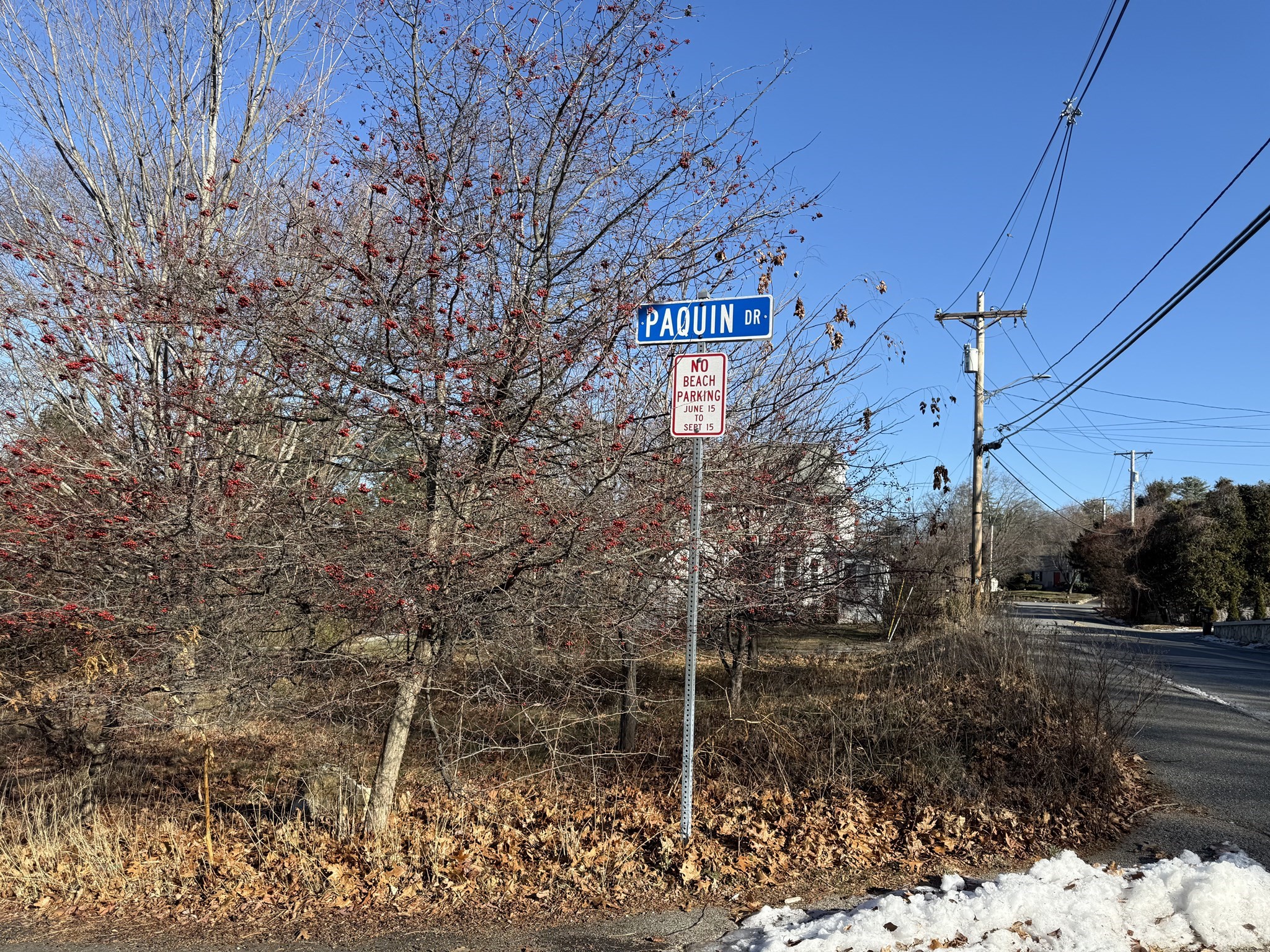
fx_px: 881
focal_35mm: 24
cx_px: 635
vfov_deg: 56.8
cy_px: 476
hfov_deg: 71.6
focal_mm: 6.76
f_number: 1.78
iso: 80
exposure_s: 1/2611
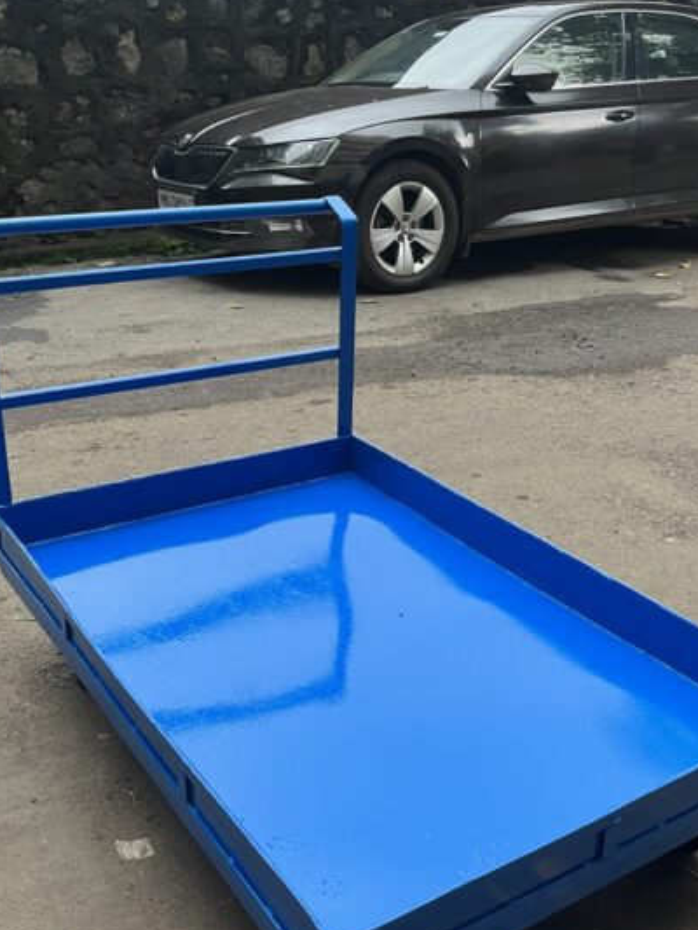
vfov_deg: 47.8
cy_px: 480
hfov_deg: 36.8
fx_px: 1048
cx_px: 349
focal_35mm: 39
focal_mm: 5.1
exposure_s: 1/97
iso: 125
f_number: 1.6
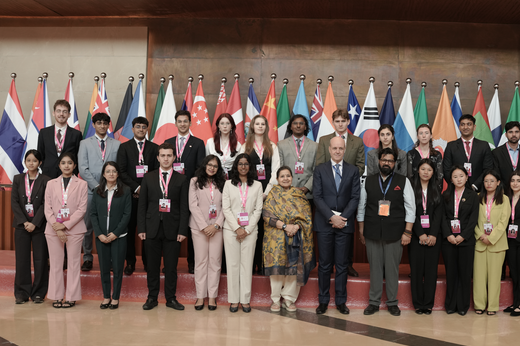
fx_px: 650
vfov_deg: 29.9
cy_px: 183
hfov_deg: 43.3
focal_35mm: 45
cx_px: 325
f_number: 4
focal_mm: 35
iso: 640
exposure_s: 1/125
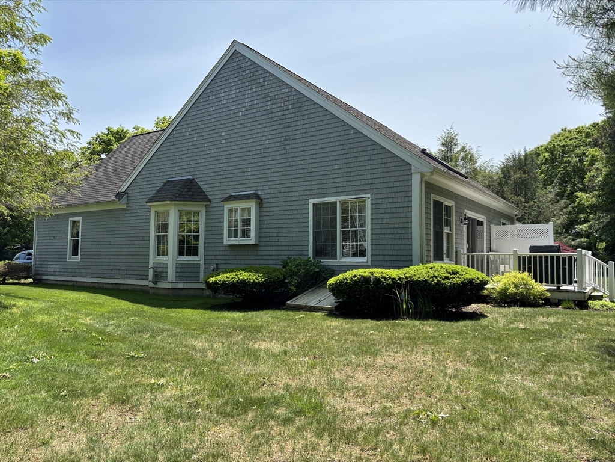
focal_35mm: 26
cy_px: 231
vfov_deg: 53.1
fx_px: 462
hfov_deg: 67.3
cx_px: 308
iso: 50
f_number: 1.6
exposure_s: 1/2242
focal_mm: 5.96
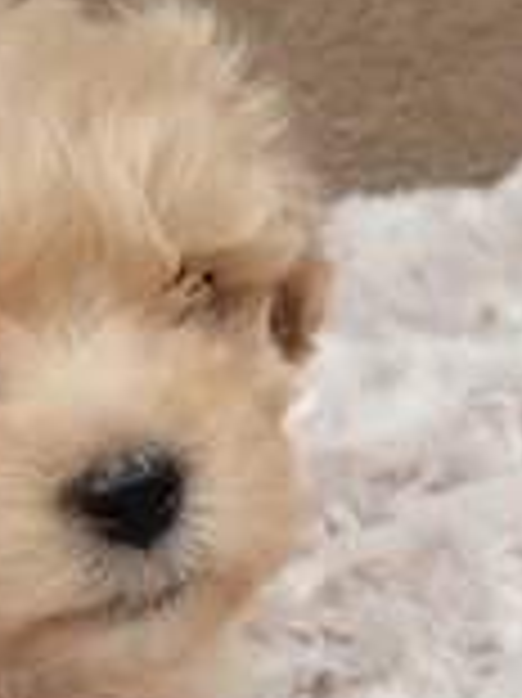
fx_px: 1248
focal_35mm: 62
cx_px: -45
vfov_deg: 28.8
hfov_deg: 22.4
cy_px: 730
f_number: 1.89
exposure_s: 1/50
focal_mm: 5.89
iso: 180
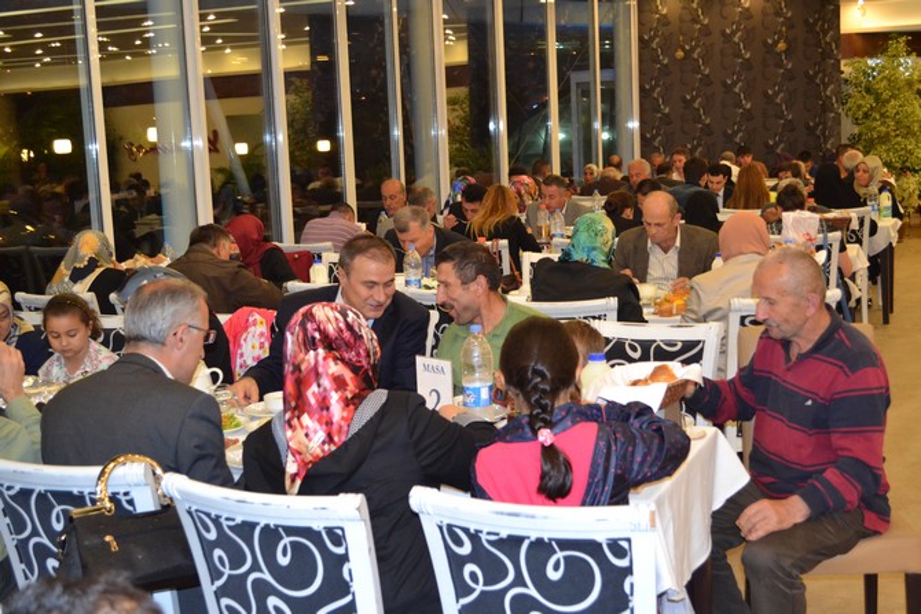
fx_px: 1228
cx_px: 460
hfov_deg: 41.1
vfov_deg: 28.1
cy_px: 307
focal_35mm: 48
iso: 2000
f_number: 4.8
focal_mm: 32
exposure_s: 1/60
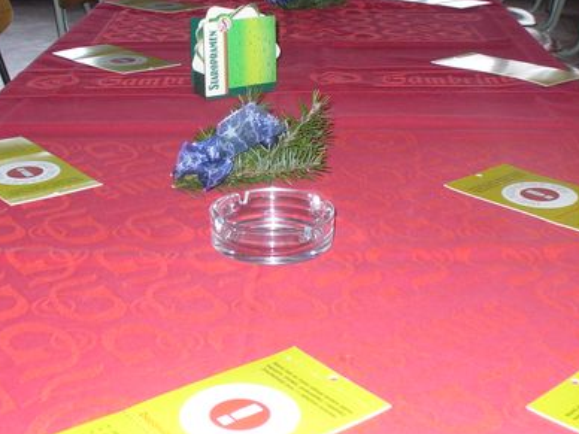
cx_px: 287
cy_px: 176
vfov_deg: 24.0
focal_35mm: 61
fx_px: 1020
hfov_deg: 31.7
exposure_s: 1/30
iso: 125
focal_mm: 6.1
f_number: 2.8
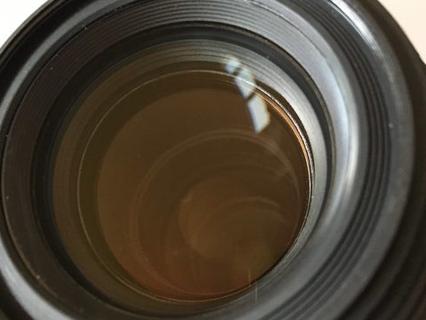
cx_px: 183
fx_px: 443
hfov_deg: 51.2
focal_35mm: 36
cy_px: 162
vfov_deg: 39.7
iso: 250
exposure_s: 1/17
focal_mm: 4.15
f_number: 2.2
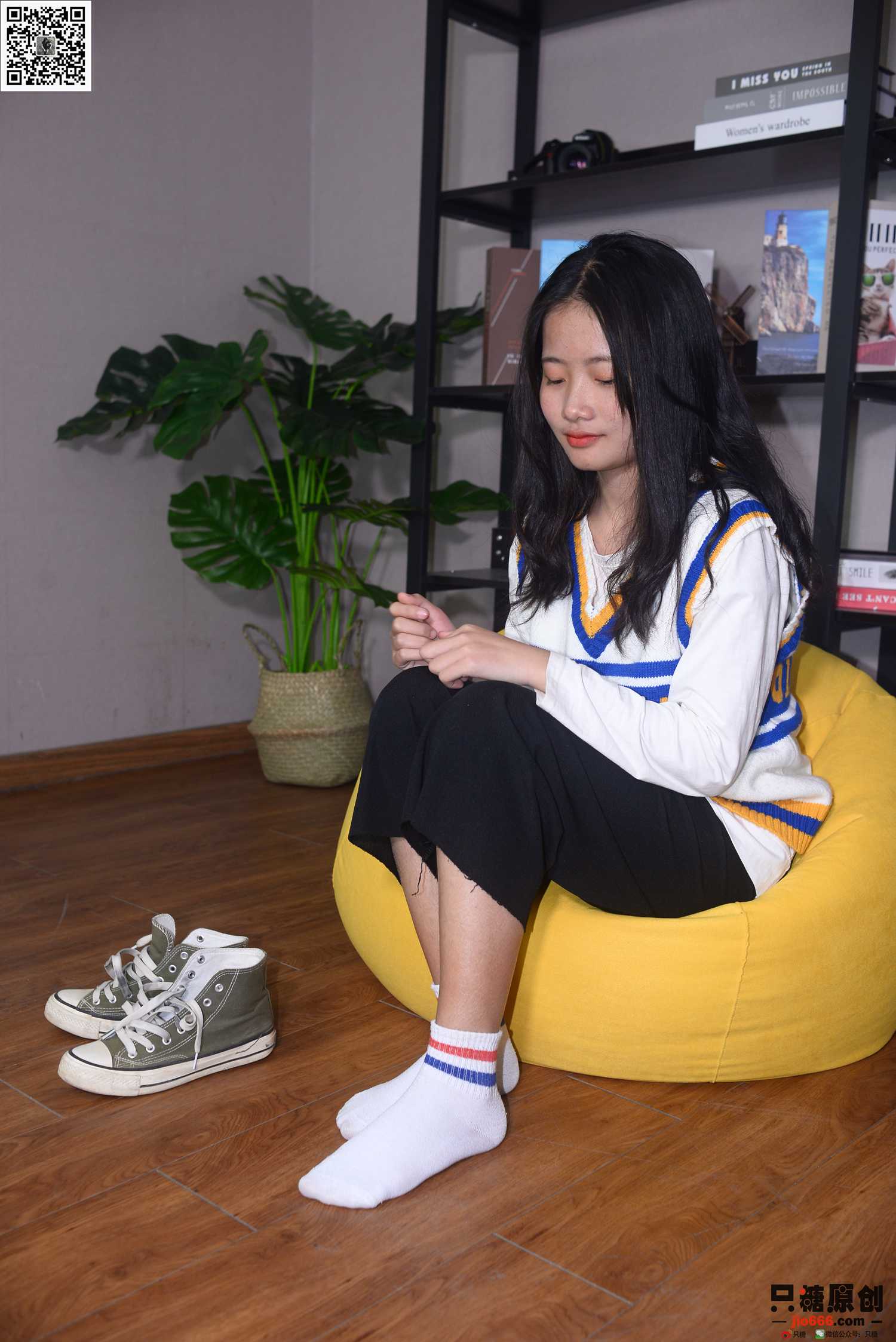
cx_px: 448
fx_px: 1305
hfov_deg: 37.9
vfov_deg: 54.4
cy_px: 671
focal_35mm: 35
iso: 500
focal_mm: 35
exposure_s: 1/100
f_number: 5.6
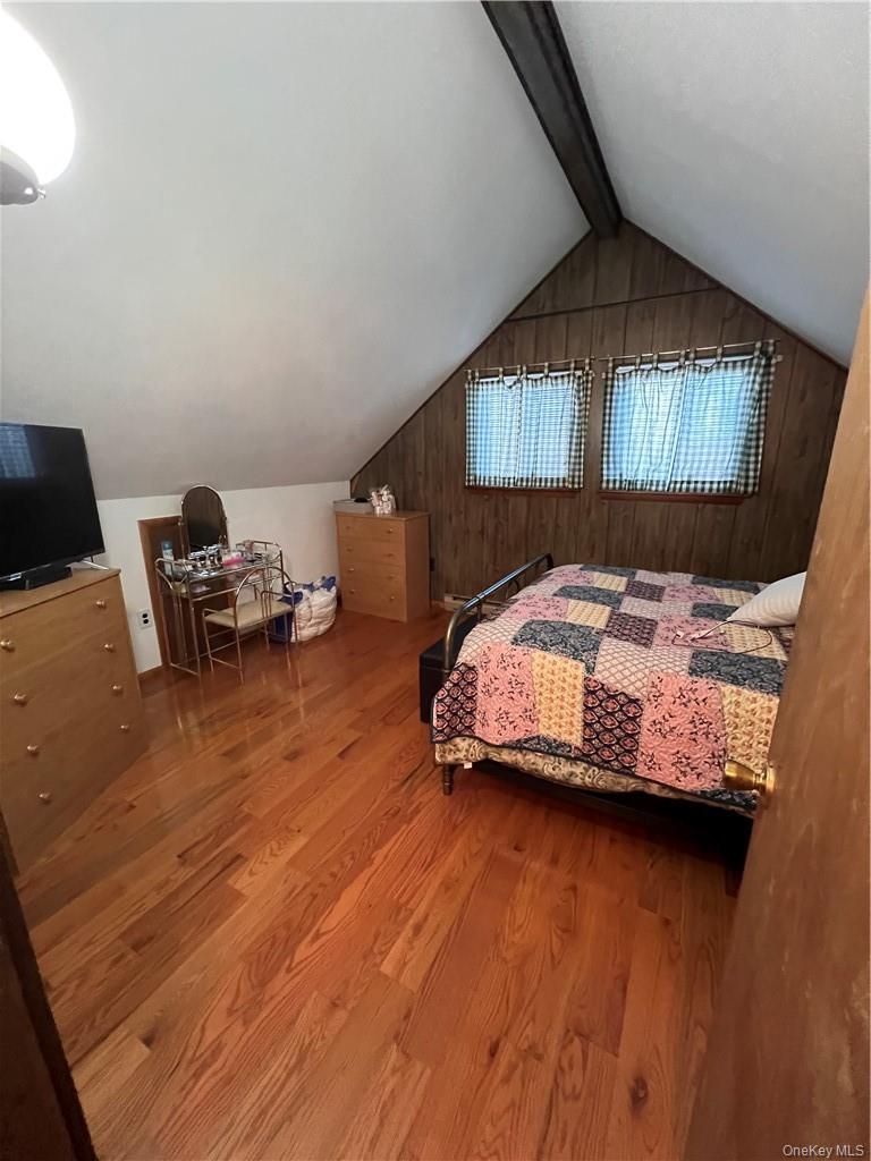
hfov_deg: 89.9
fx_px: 436
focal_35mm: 13
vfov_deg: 106.2
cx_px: 436
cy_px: 580
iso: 1000
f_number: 1.8
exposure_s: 1/60
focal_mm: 1.57
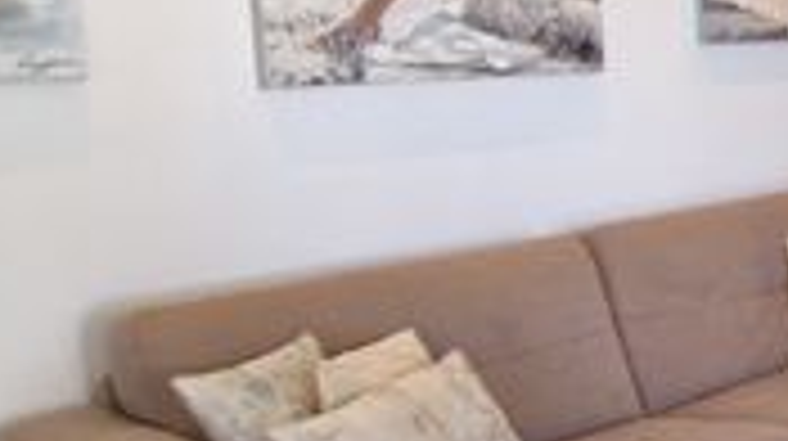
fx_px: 1190
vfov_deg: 21.0
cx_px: 1173
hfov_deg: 26.7
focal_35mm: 57
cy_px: 158
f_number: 2.2
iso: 50
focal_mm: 2.2
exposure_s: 1/50
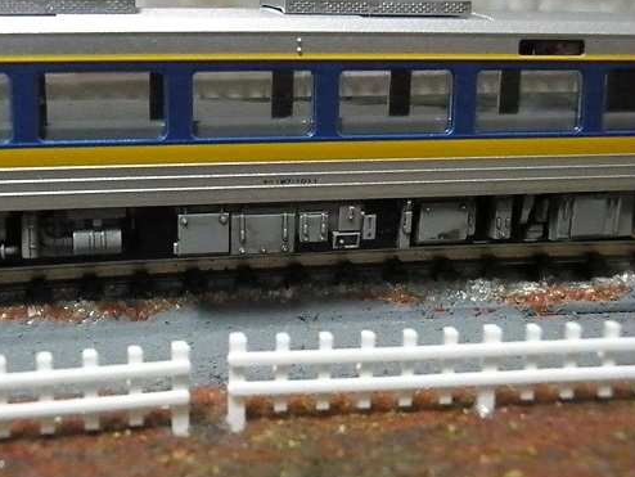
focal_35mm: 51
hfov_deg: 37.3
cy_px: 186
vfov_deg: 28.5
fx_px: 936
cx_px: 244
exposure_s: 1/80
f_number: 3.9
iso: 3200
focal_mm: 7.3
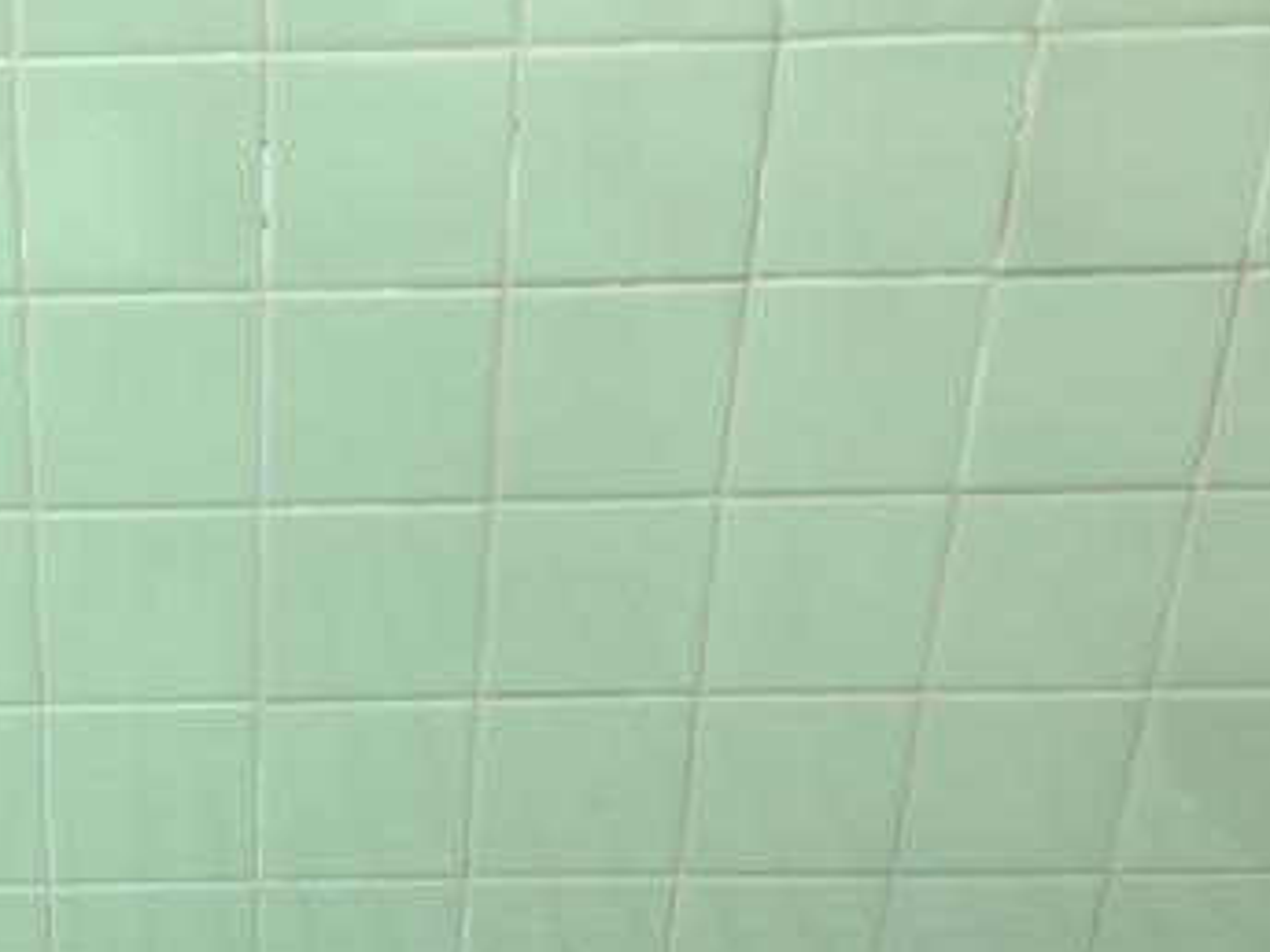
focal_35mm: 54
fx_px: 1981
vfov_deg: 27.0
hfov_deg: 33.6
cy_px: 494
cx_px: 118
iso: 64
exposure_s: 1/30
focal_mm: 4.15
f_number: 2.2
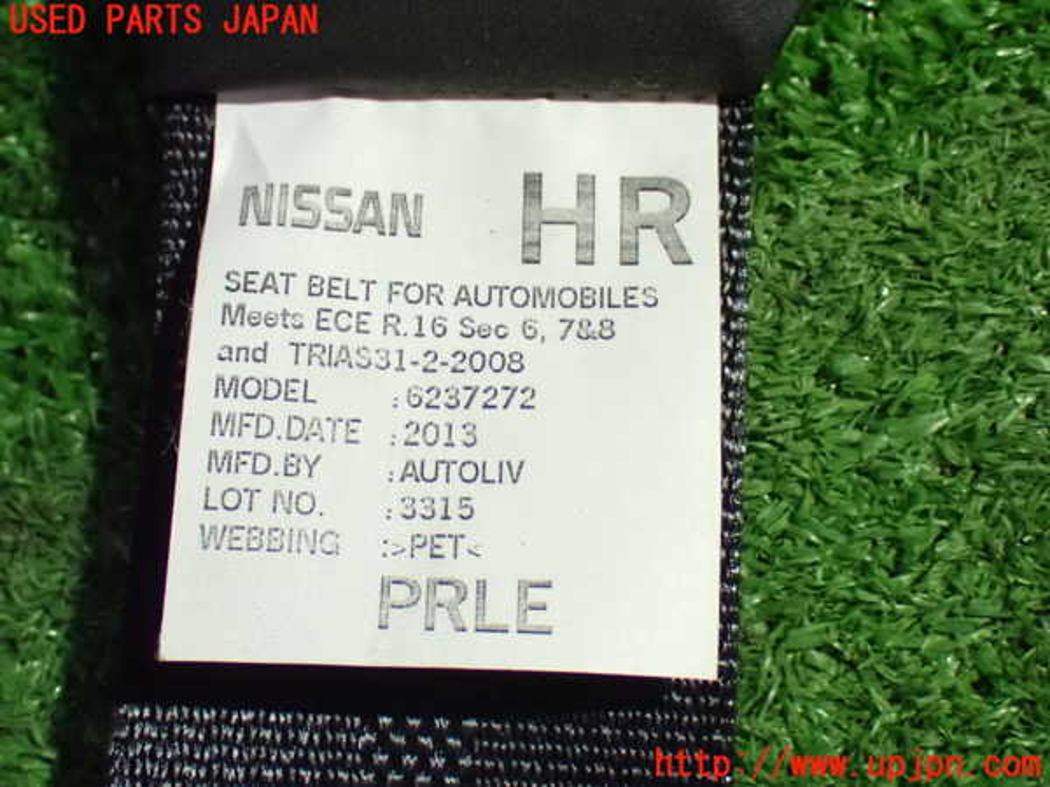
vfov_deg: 23.7
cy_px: 394
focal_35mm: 62
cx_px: 525
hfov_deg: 31.2
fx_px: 1881
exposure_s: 1/40
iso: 1600
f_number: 3.6
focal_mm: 11.09
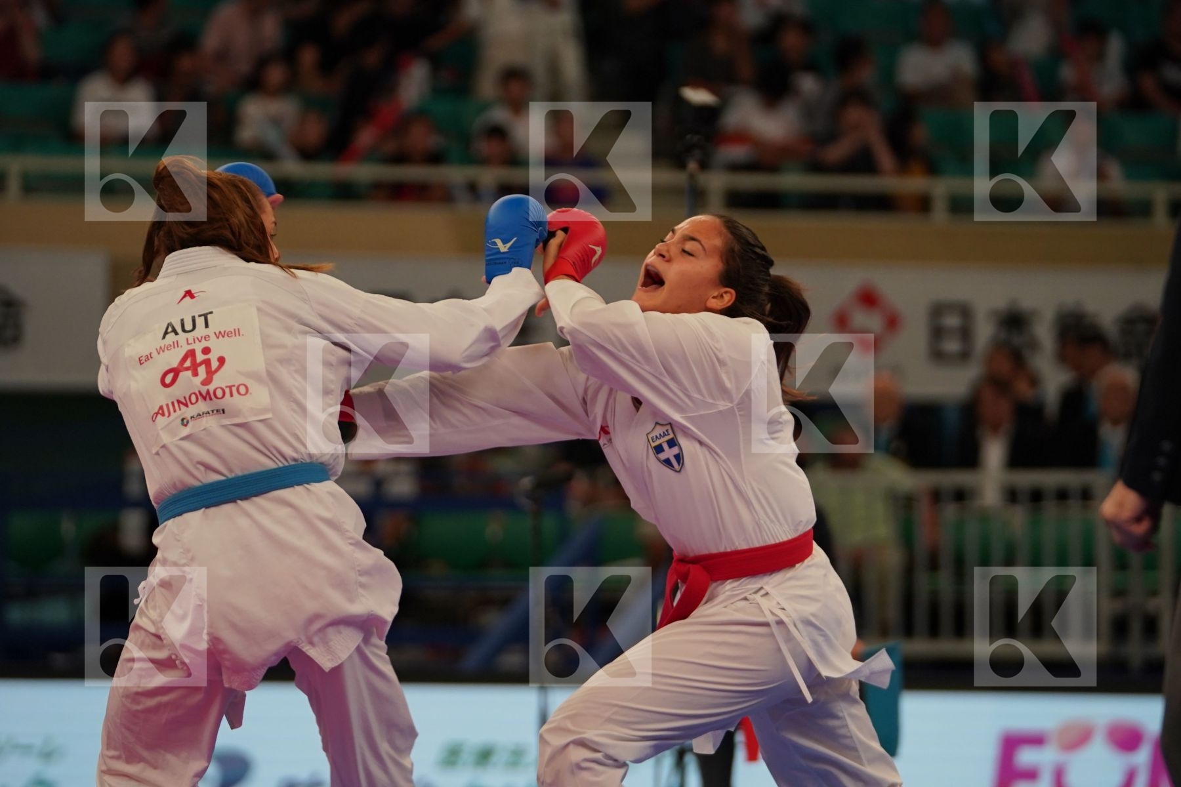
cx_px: 590
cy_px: 394
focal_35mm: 222
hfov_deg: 9.3
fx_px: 7282
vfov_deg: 6.2
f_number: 2.8
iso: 1000
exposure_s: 1/1000
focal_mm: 148
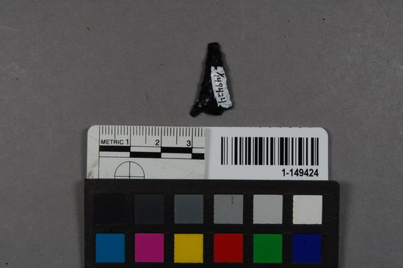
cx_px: 202
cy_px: 134
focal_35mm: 68
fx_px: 755
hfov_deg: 29.9
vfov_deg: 20.1
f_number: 25
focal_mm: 45
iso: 200
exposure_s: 1/10
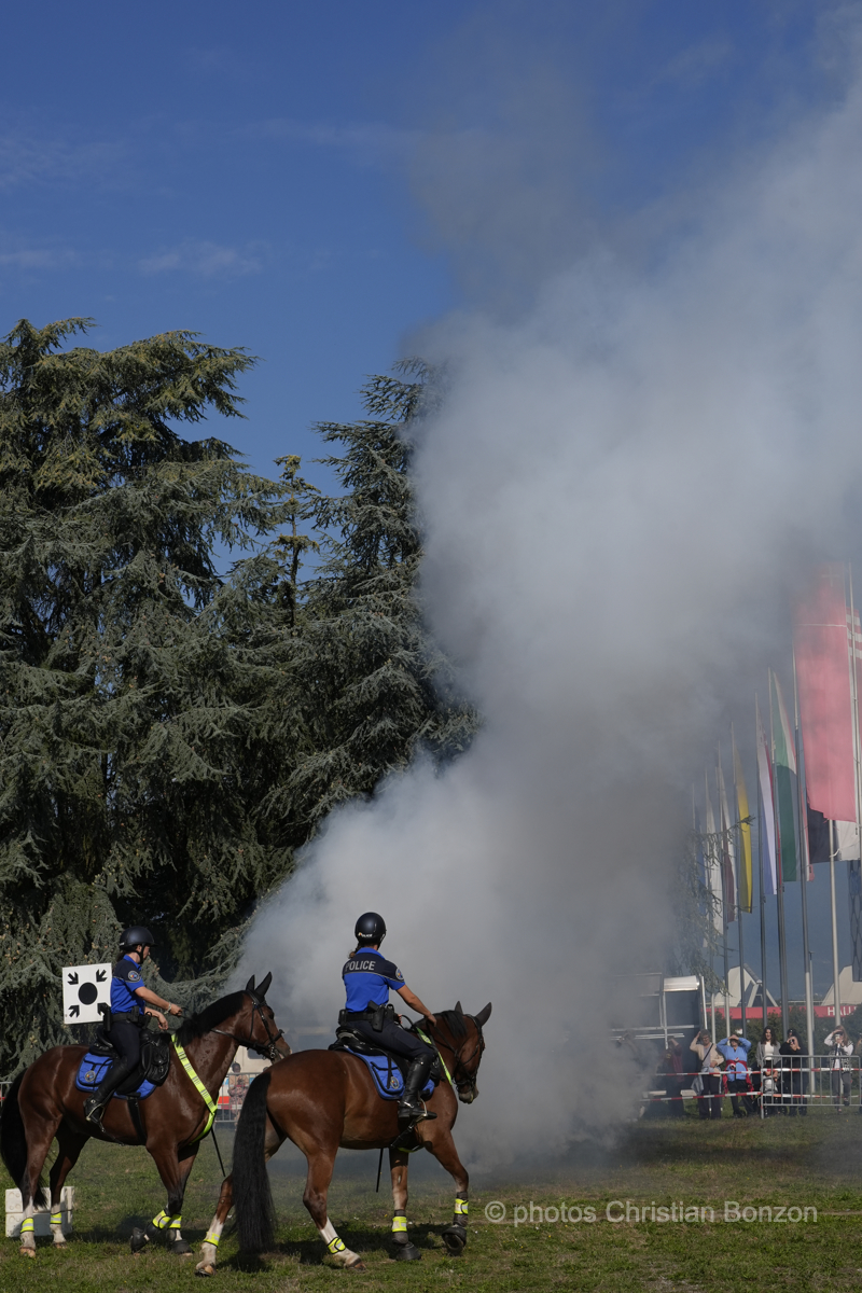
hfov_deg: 19.5
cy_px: 646
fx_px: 2514
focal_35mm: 70
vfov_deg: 28.8
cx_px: 431
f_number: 13
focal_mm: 70
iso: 400
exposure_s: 1/1000
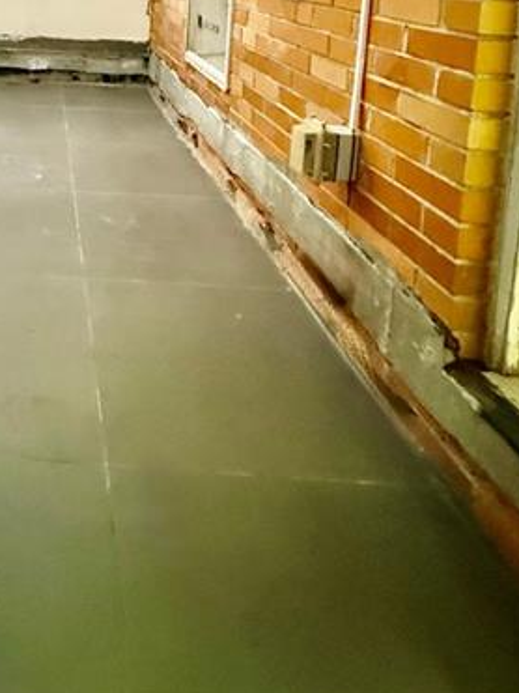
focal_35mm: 29
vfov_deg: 49.9
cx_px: 21
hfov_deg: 42.7
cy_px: -2
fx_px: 580
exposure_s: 1/30
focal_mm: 2.22
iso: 1250
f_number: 2.2
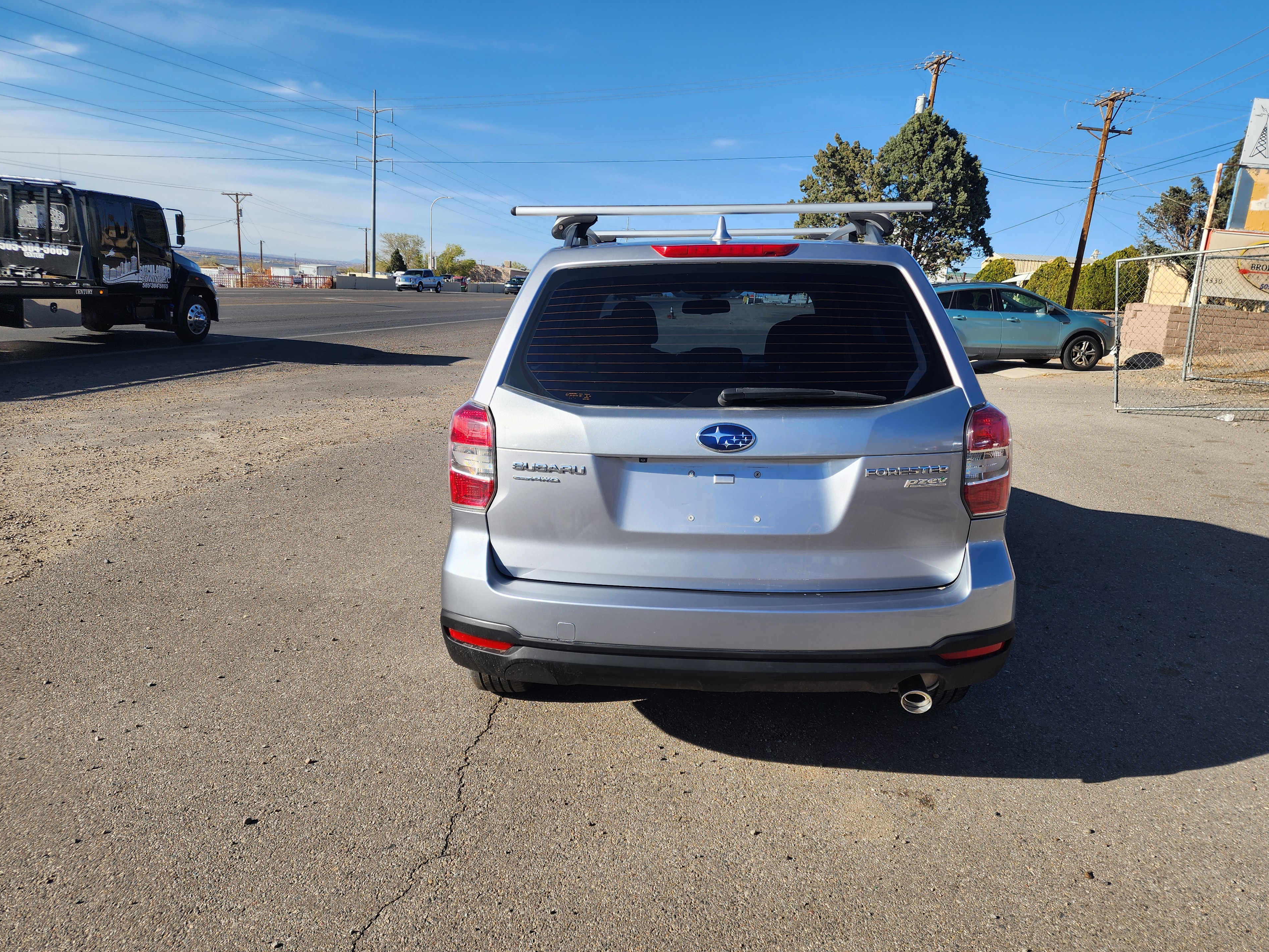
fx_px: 880
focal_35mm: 24
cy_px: 476
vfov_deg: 56.8
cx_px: 628
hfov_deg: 71.6
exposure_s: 1/827
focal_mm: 6.4
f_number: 1.8
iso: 12
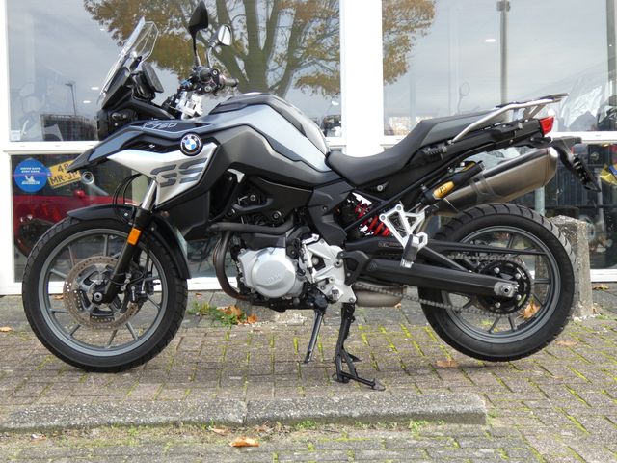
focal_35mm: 55
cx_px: 308
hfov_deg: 34.9
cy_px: 232
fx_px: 980
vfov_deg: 26.6
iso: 100
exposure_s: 1/80
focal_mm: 9.9
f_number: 4
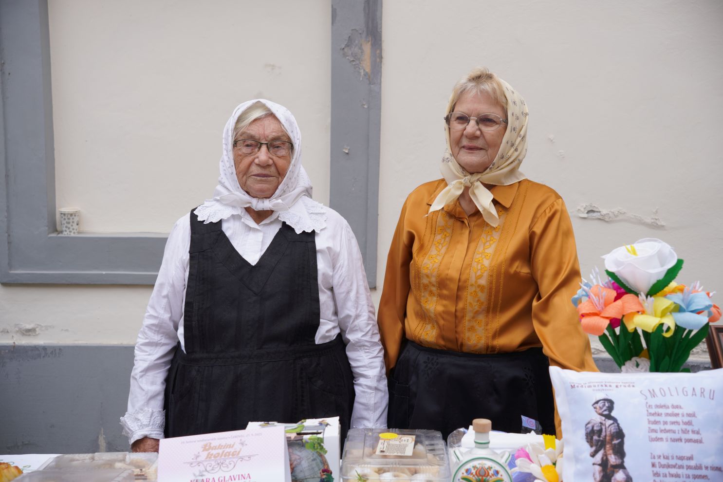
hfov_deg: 36.9
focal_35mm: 54
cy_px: 241
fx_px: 1084
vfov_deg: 25.1
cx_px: 362
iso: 100
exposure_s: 1/160
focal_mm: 36
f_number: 4
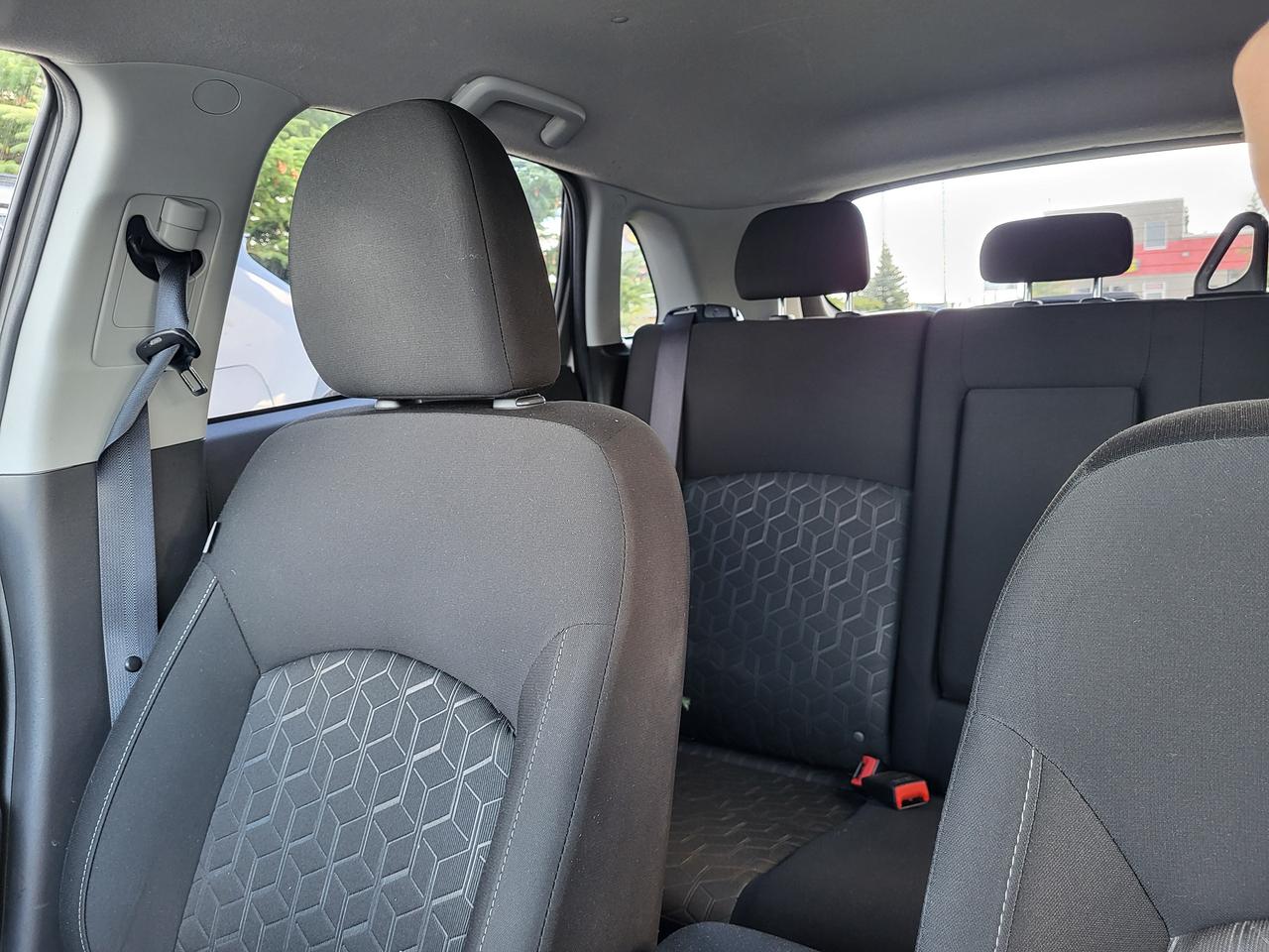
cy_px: 476
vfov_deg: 53.1
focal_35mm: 26
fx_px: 953
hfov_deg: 67.3
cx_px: 634
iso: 200
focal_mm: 5.4
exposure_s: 1/50
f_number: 1.8
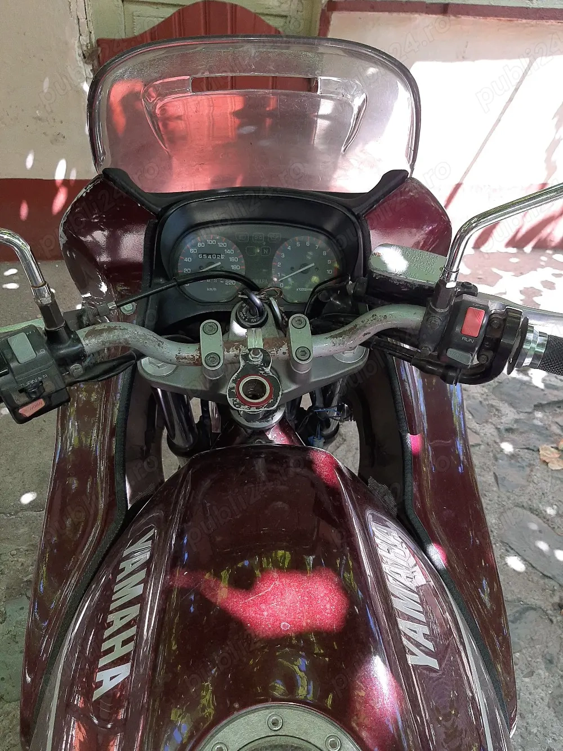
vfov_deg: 65.3
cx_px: 282
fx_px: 585
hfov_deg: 51.4
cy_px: 376
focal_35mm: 27
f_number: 1.7
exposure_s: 1/164
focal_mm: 3.93
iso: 40
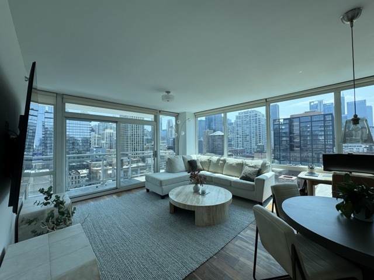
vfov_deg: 85.7
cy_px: 140
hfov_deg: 102.1
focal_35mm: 14
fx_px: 151
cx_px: 187
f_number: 2.2
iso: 40
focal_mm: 2.22
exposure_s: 1/390
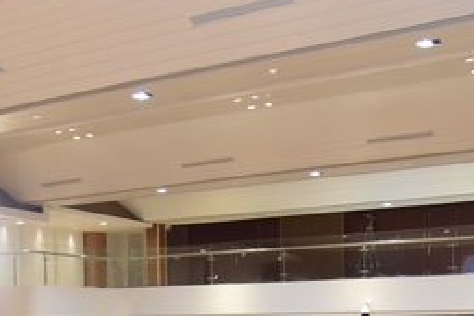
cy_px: 377
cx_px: 74
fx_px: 804
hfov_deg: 31.7
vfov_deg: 20.8
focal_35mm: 61
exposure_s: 1/125
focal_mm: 24
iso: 1250
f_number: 4.5
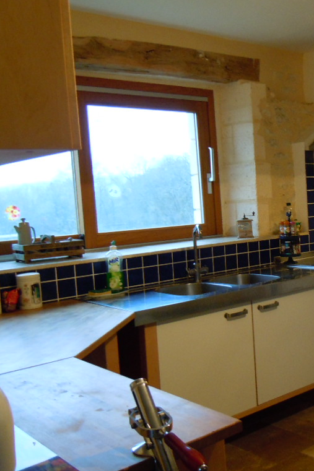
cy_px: 236
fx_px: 550
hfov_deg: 30.3
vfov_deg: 46.4
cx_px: 292
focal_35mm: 42
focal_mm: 5.4
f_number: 3.5
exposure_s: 1/10
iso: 400
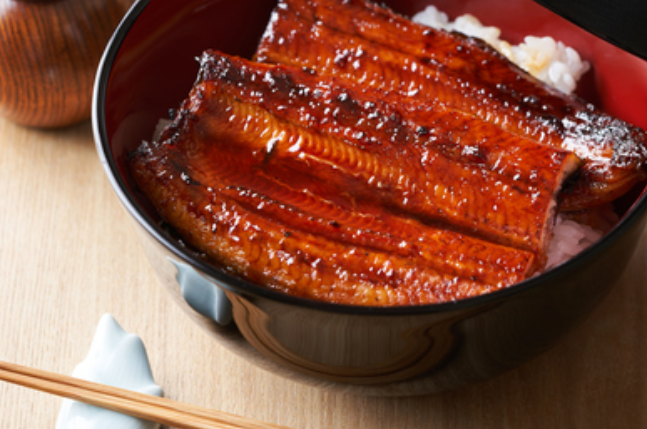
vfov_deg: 9.2
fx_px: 2674
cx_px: 398
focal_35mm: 149
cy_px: 102
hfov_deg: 13.8
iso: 100
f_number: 5.6
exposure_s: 1/125
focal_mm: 90
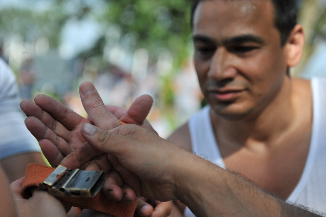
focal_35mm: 70
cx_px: 163
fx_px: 633
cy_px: 108
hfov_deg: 28.9
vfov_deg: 19.4
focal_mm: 70
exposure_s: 1/1600
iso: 200
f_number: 3.5
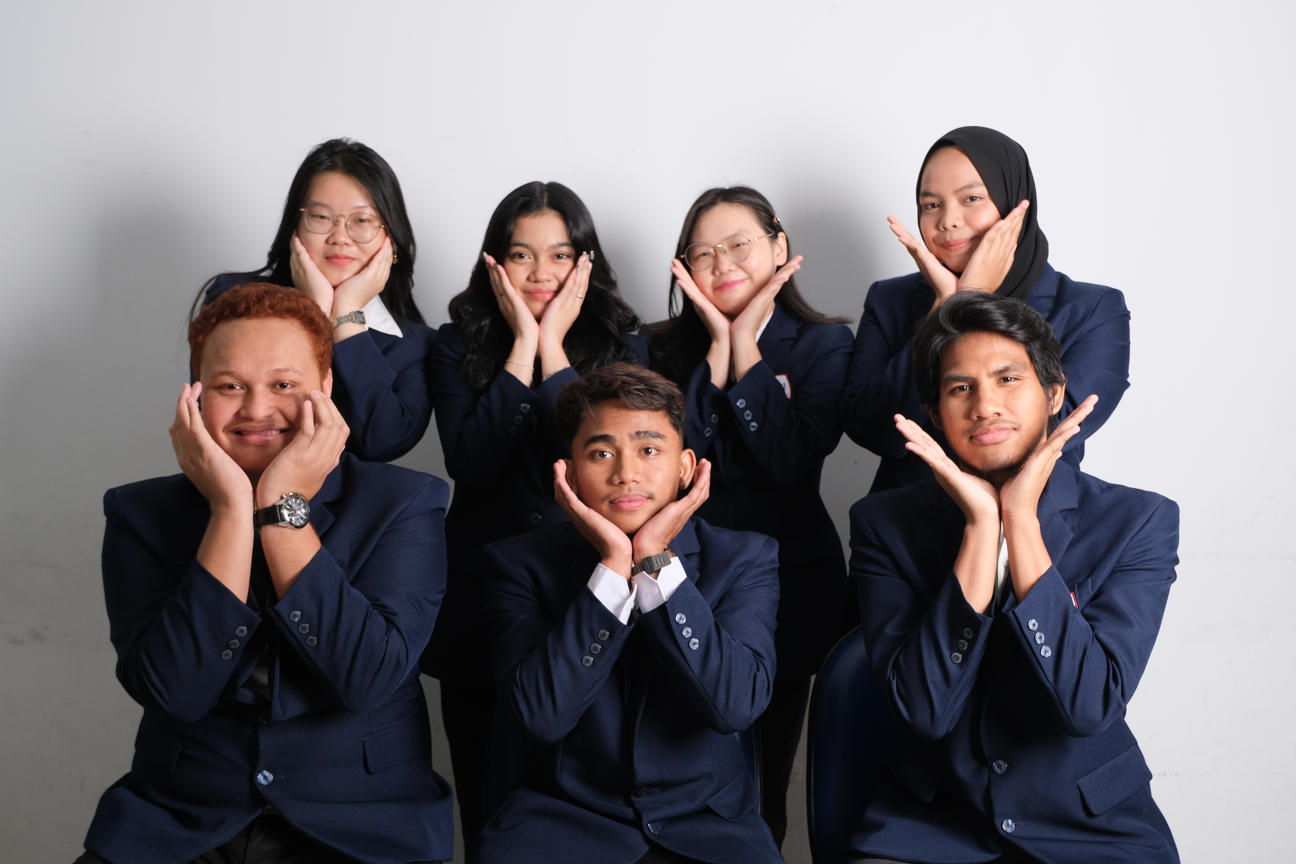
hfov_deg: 45.4
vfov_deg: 31.2
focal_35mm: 43
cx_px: 648
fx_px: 1548
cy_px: 432
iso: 320
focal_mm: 28.8
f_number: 4.5
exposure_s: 1/125
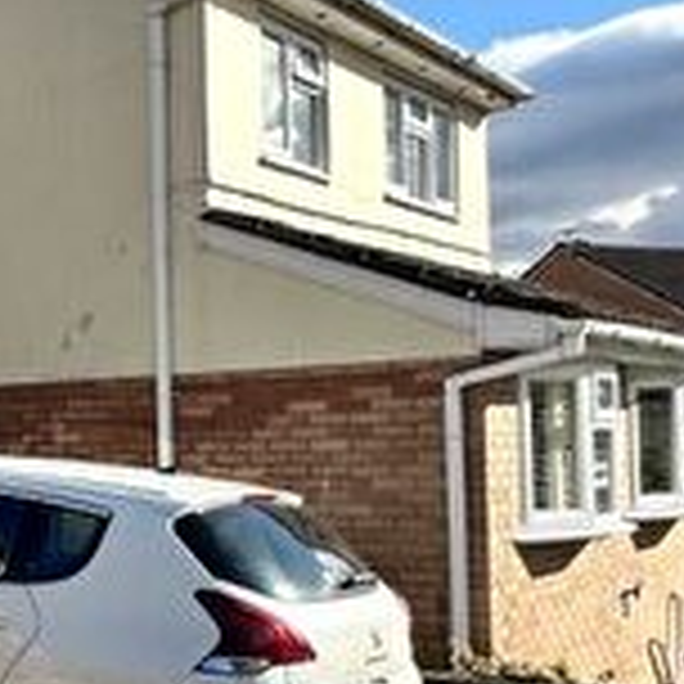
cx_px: -382
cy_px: 439
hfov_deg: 23.2
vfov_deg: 29.9
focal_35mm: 57
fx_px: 1274
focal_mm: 2.22
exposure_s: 1/1276
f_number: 2.2
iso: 50
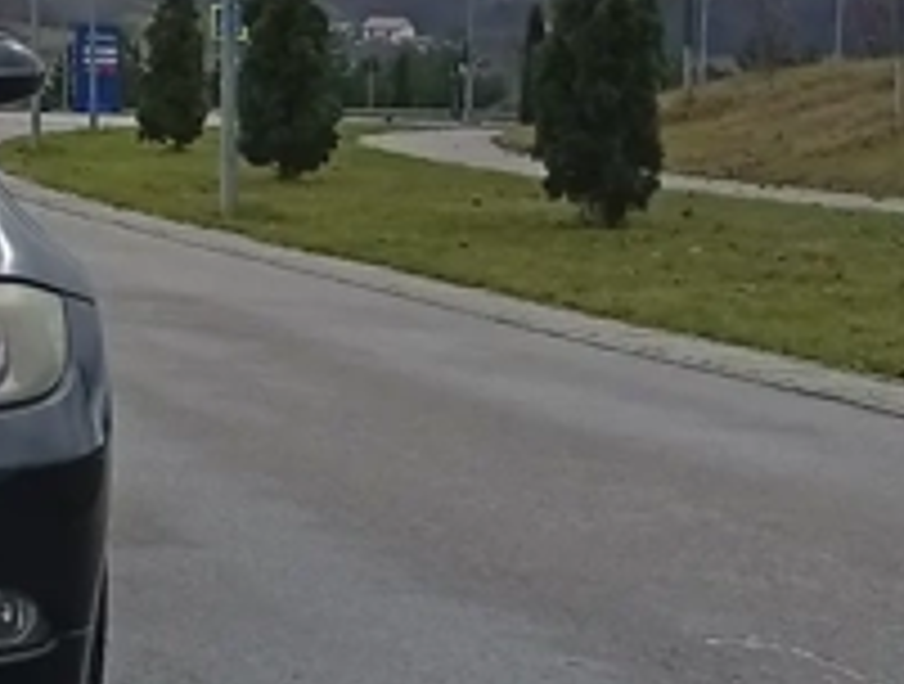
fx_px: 3510
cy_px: -65
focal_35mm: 134
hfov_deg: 13.2
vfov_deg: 11.0
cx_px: -751
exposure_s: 1/1145
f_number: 1.8
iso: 50
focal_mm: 3.84
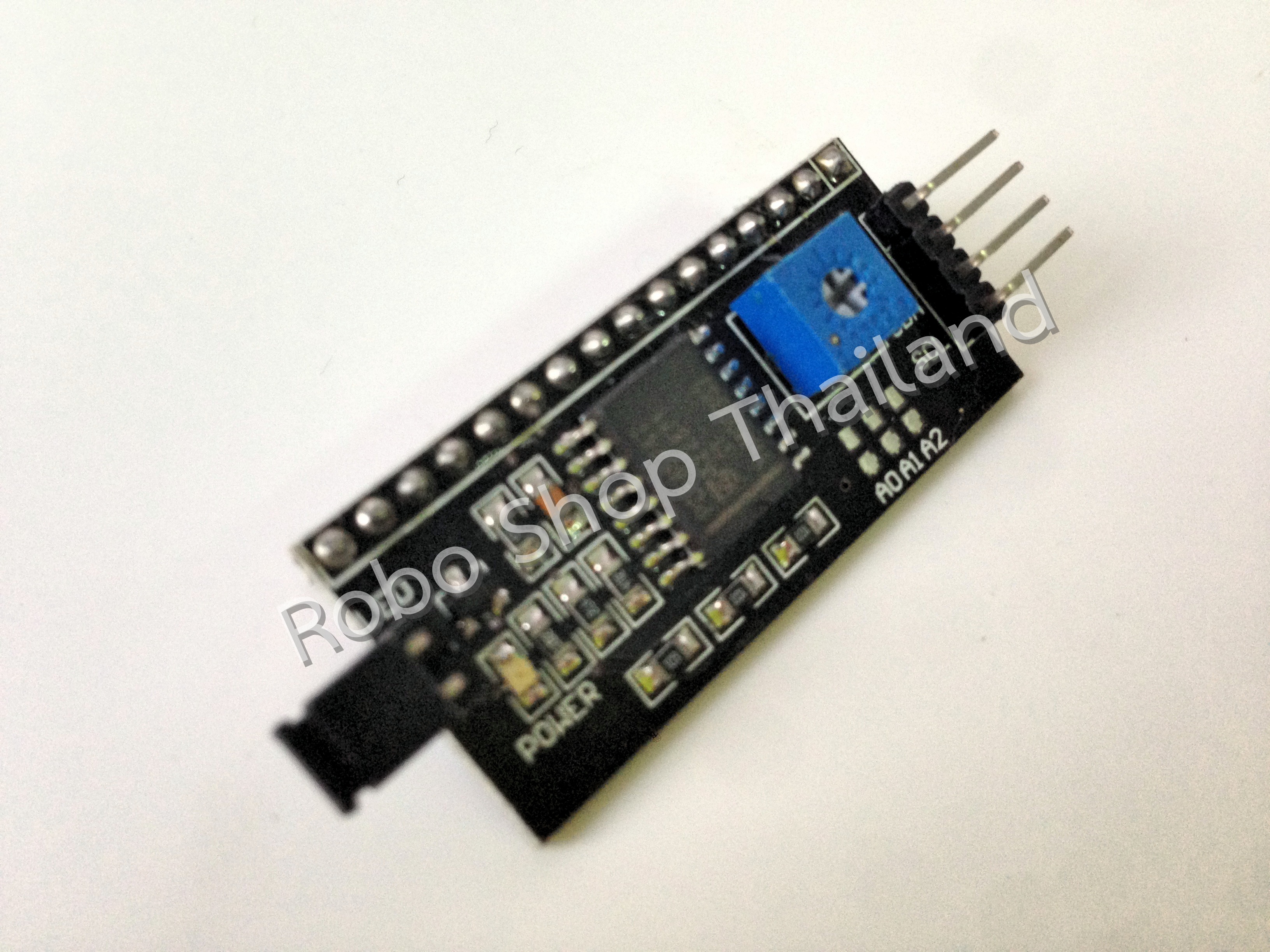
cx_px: 635
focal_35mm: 33
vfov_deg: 42.9
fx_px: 1211
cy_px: 476
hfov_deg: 55.4
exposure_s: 1/20
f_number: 2.4
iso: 160
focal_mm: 4.12
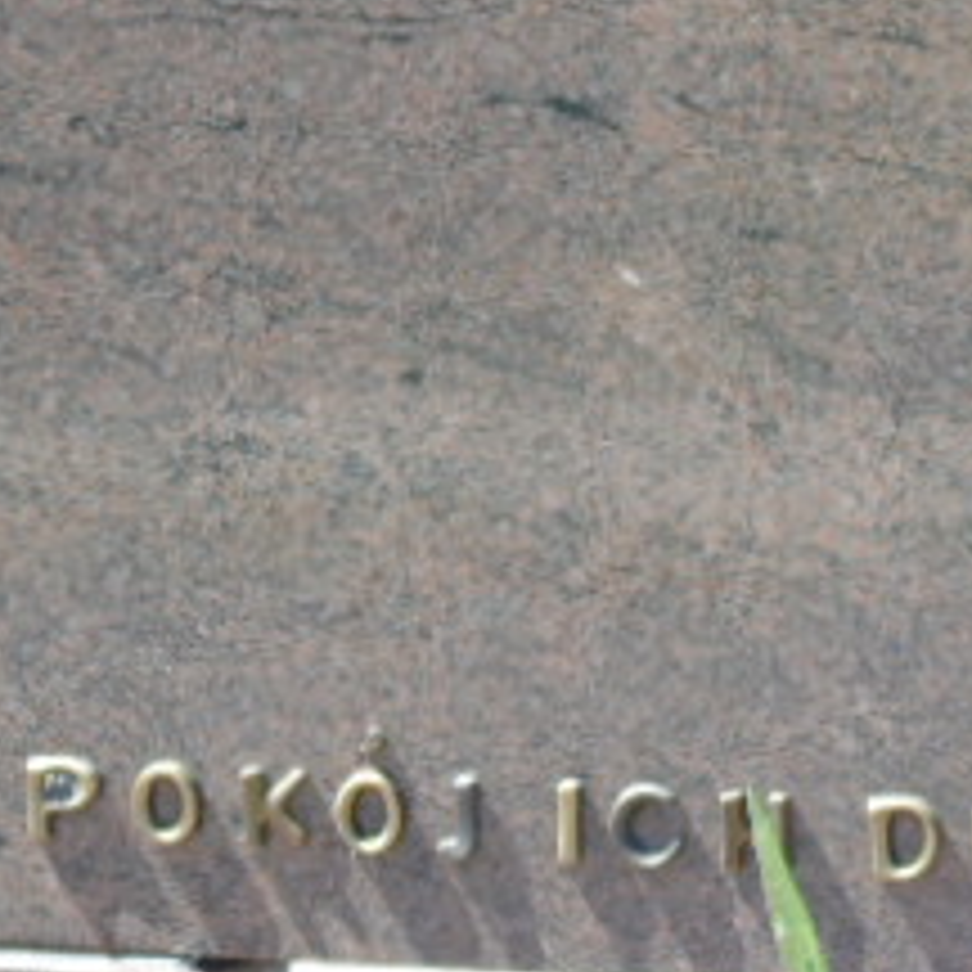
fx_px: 10293
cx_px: 891
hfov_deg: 5.4
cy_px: 306
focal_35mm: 324
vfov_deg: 5.4
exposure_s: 1/125
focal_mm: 22
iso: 80
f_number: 4.6
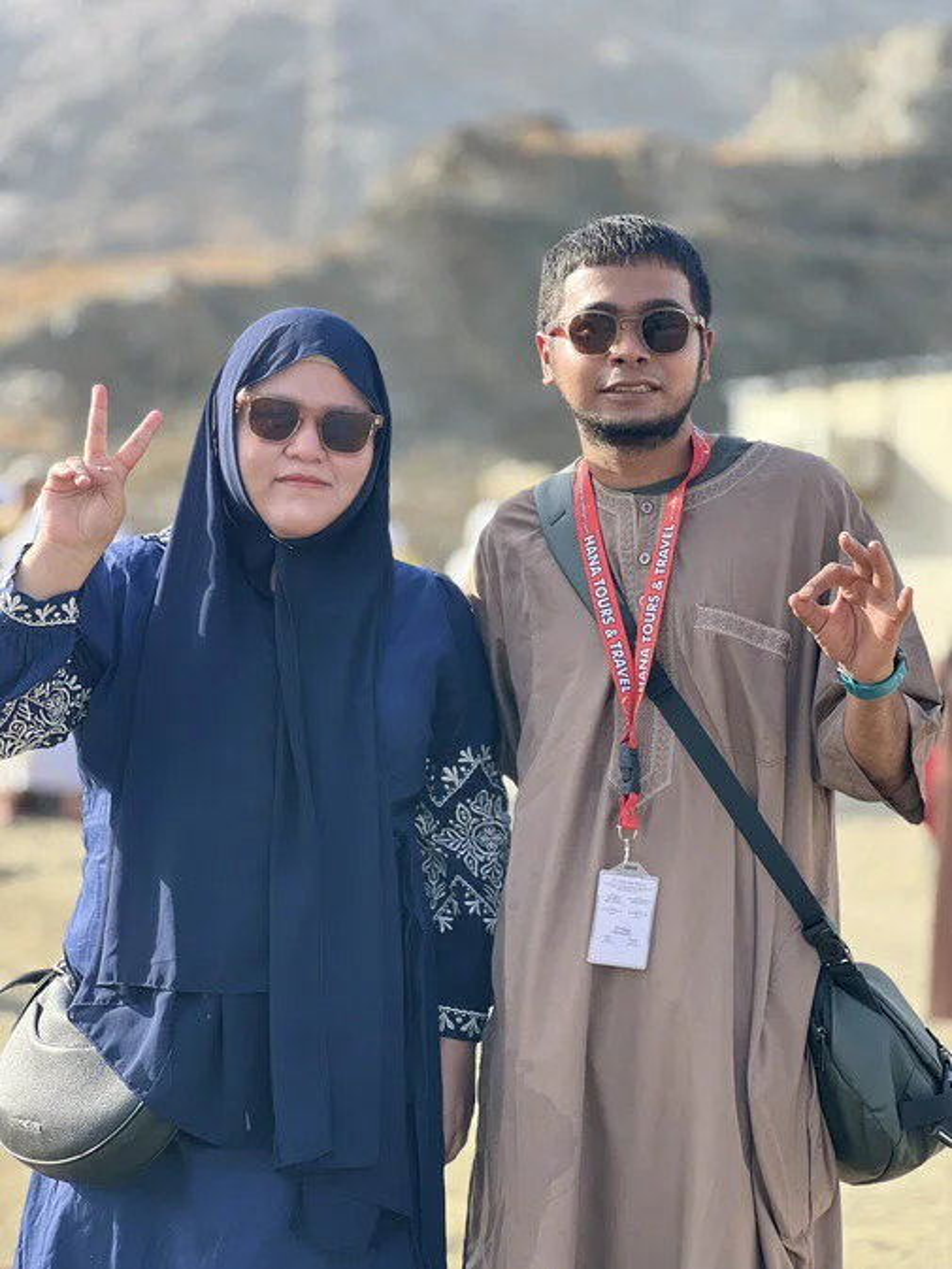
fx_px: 2823
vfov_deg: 25.3
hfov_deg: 19.1
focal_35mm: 77
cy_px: 634
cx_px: 476
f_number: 2.8
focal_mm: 9
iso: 25
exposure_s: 1/121
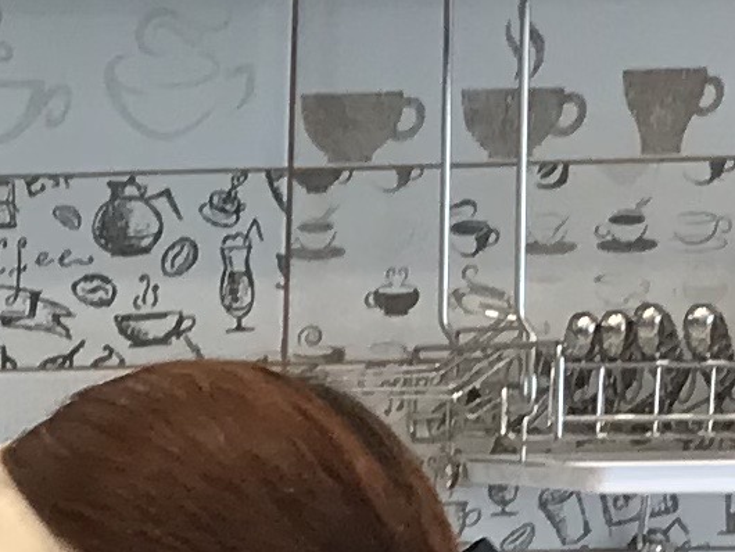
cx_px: -1159
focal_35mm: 213
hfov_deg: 8.3
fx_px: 4525
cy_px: 1164
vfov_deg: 6.7
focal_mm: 3.99
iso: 25
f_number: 1.8
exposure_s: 1/60
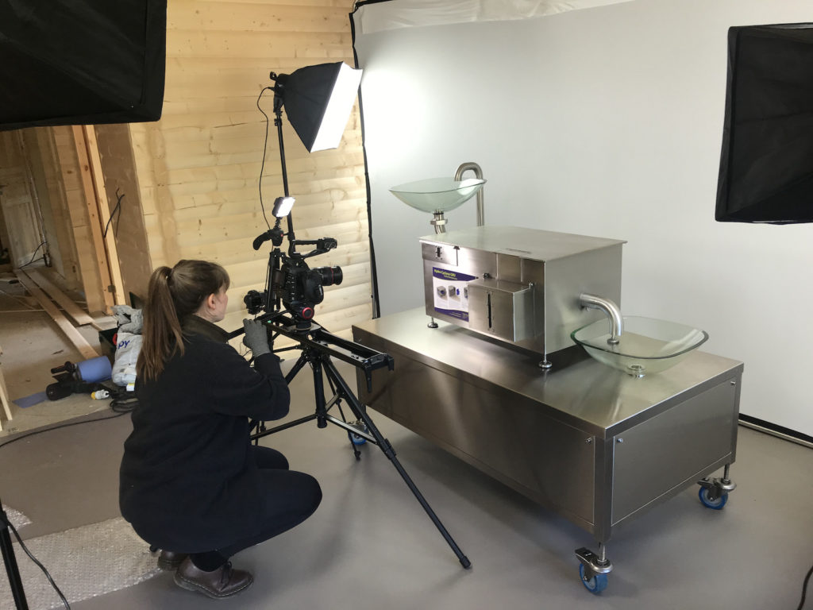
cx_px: 406
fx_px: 658
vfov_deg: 49.7
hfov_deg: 63.4
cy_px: 305
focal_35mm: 28
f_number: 1.8
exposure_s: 1/50
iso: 25
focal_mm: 3.99
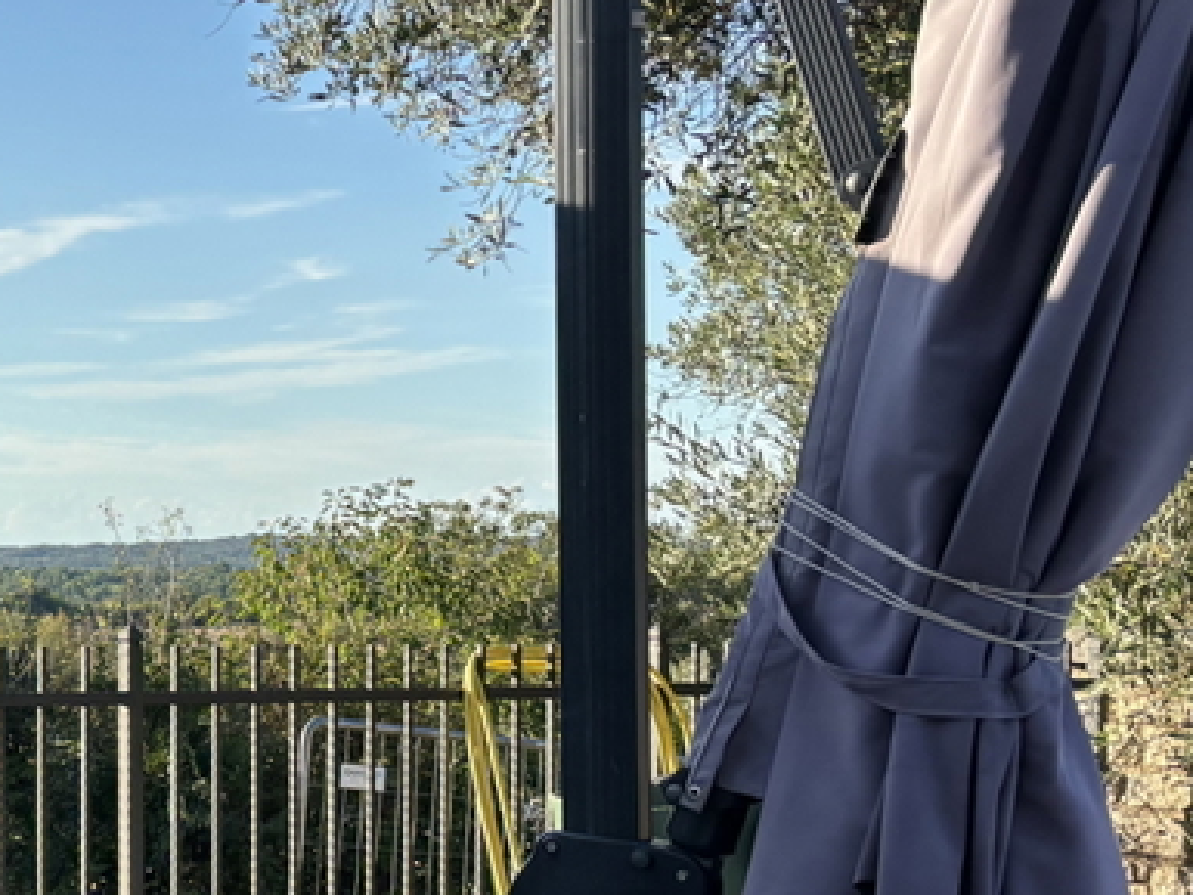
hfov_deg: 20.5
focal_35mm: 81
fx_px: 2792
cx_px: -617
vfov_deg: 18.2
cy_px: 585
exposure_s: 1/1783
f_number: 1.6
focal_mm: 5.96
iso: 50
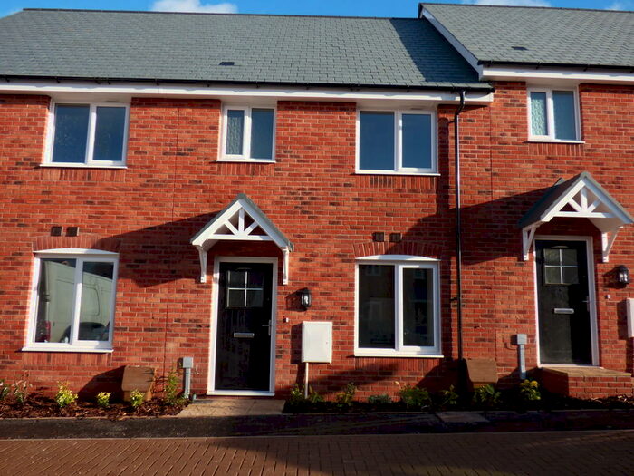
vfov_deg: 48.2
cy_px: 238
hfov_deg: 61.7
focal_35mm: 29
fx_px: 531
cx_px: 317
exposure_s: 1/640
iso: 100
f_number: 3.2
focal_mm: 5.04
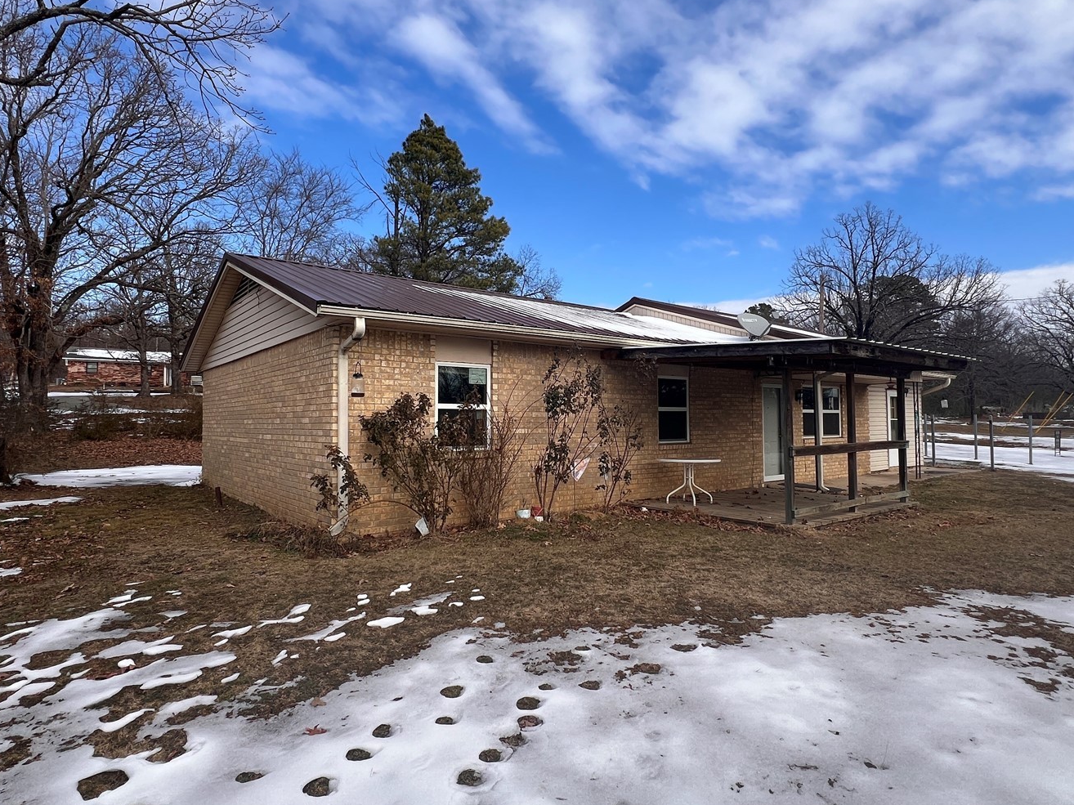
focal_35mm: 19
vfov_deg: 68.7
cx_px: 539
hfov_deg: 84.7
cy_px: 398
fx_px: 589
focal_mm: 1.57
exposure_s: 1/1325
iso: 32
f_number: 1.8
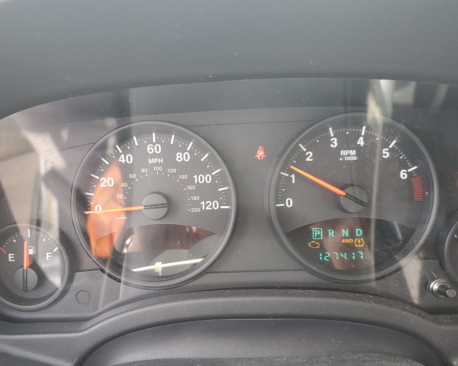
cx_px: 214
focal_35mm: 33
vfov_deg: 44.5
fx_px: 447
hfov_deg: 54.2
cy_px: 206
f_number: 1.5
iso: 82
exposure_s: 1/120
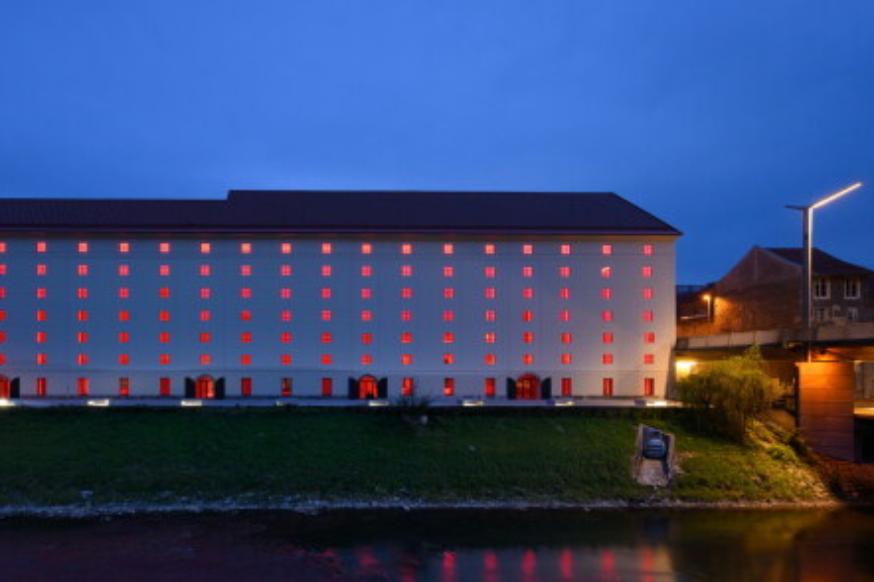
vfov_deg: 63.9
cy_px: 349
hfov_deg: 83.9
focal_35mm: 19
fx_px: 461
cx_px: 291
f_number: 8
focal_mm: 14
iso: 400
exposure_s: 2
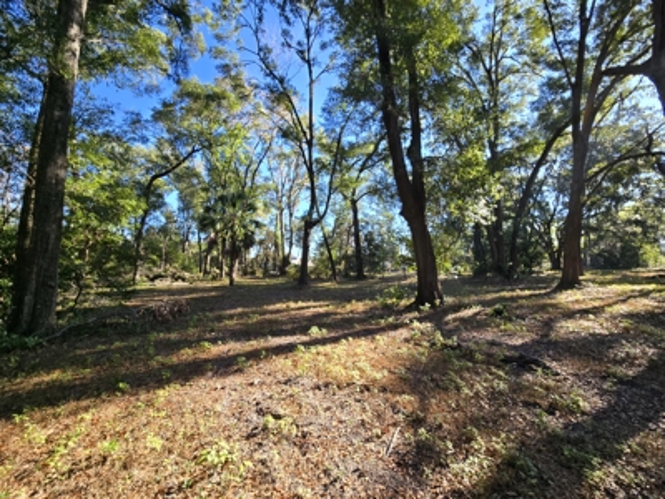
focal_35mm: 13
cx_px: 332
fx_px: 250
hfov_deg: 106.2
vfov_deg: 89.9
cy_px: 250
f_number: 2.2
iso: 50
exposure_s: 1/397
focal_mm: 2.2
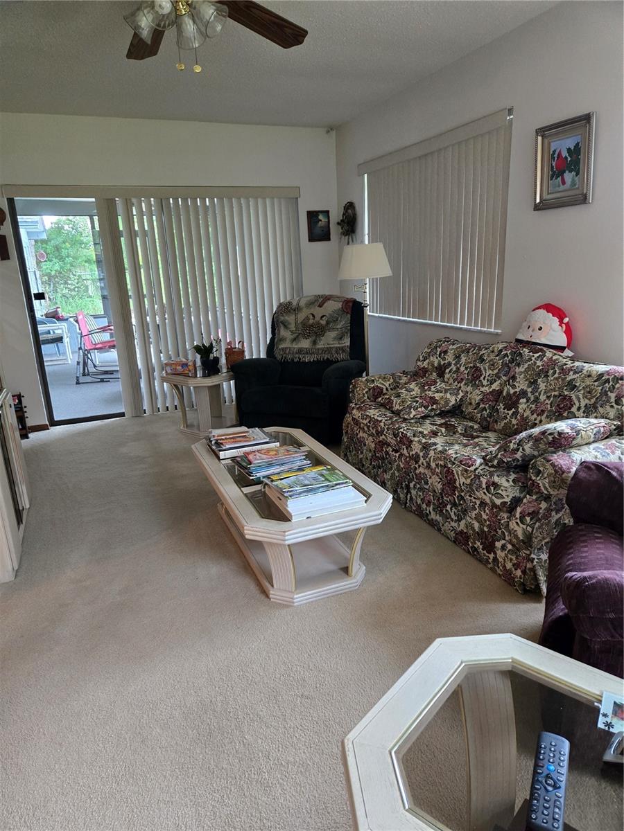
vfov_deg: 73.9
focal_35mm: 23
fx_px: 553
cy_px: 416
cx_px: 312
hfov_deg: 58.9
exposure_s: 1/120
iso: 800
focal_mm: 5.4
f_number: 1.8
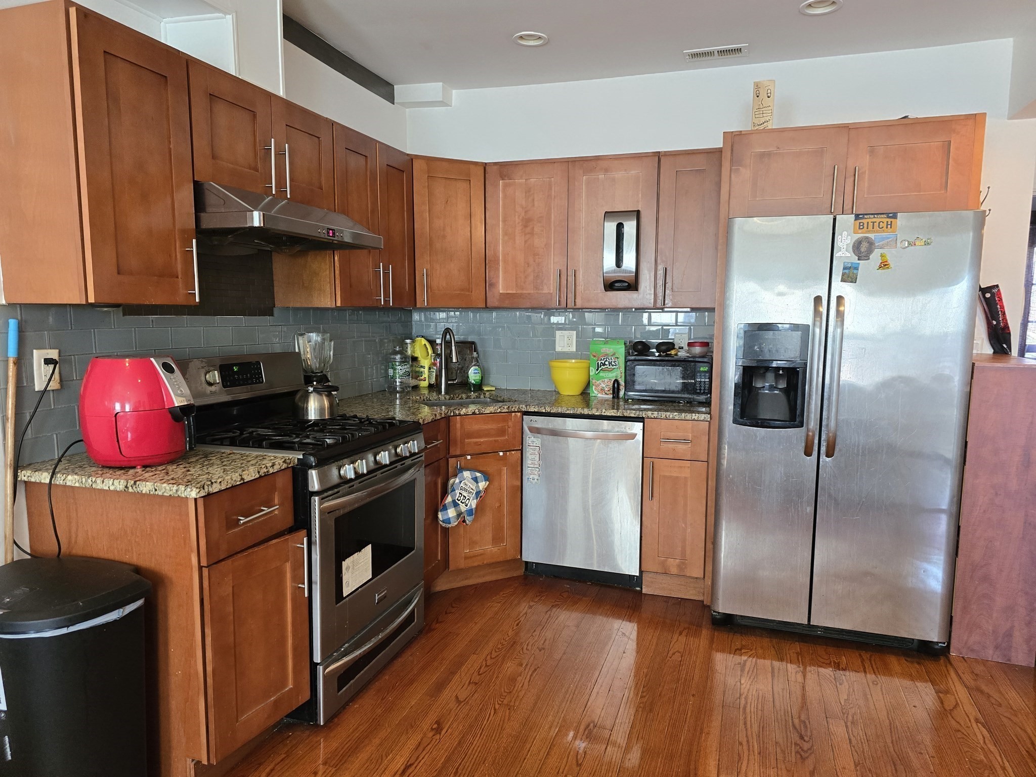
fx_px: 688
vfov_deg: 58.9
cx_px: 518
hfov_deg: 73.9
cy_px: 388
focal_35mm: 23
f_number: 1.7
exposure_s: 1/120
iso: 640
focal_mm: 6.3
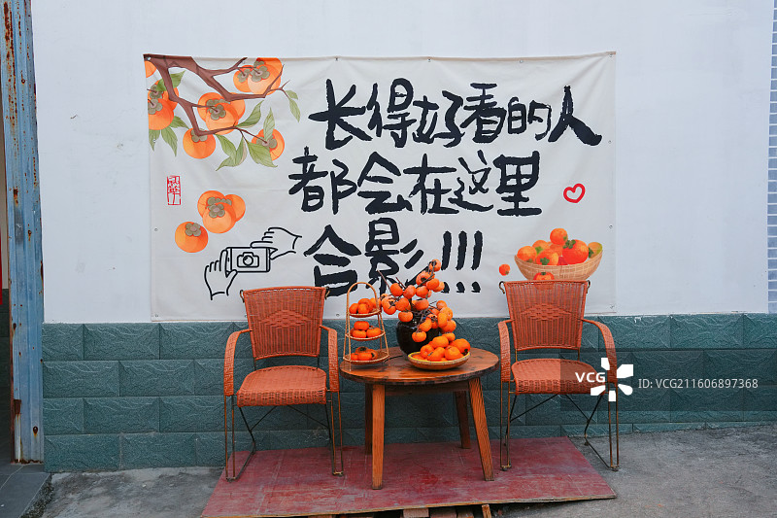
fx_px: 842
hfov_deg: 49.6
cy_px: 259
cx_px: 388
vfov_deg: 34.2
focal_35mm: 39
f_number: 6.3
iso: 1000
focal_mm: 39
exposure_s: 1/1000
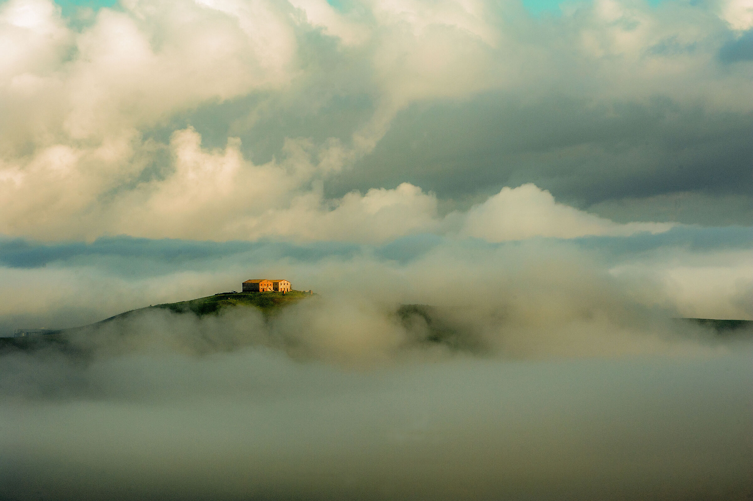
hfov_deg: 12.5
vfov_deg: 8.3
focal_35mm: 165
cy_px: 250
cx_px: 376
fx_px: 3449
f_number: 13
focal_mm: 165
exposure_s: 1/640
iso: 200
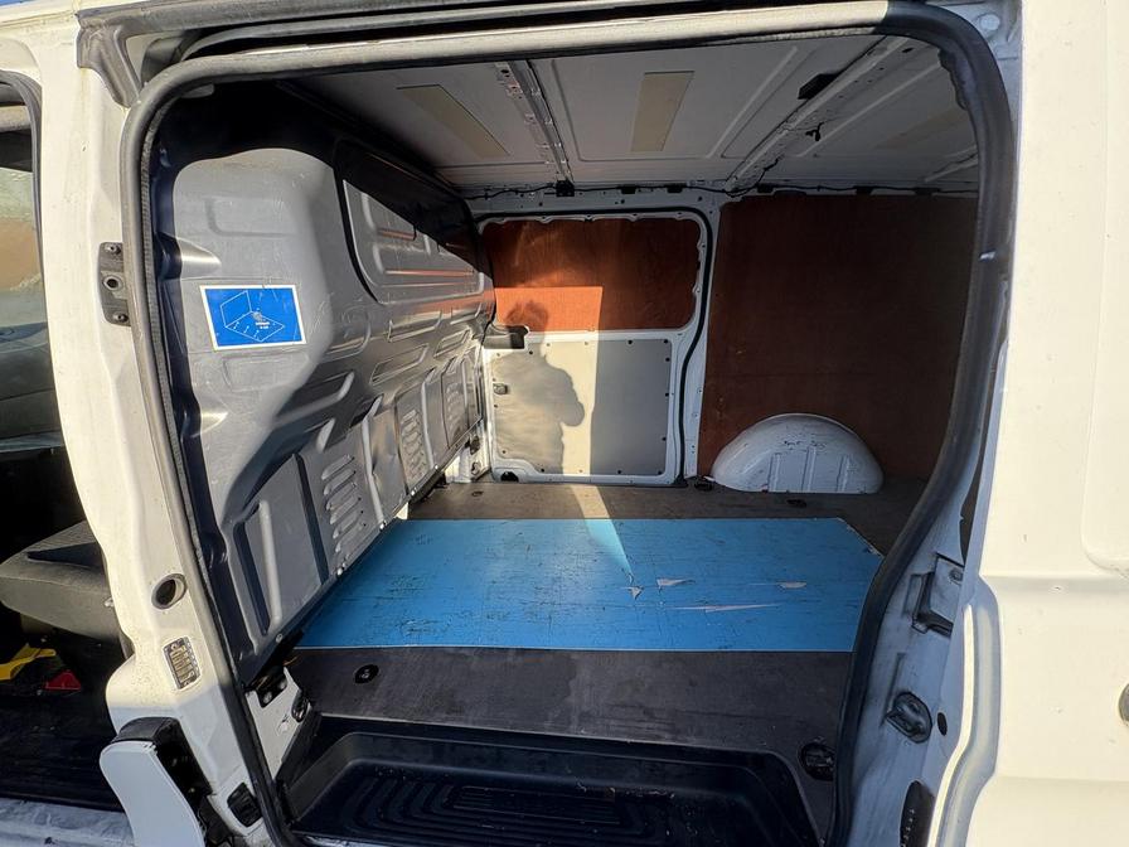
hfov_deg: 102.1
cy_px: 424
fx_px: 457
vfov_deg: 85.7
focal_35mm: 14
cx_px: 564
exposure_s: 1/246
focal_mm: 2.22
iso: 40
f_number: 2.2
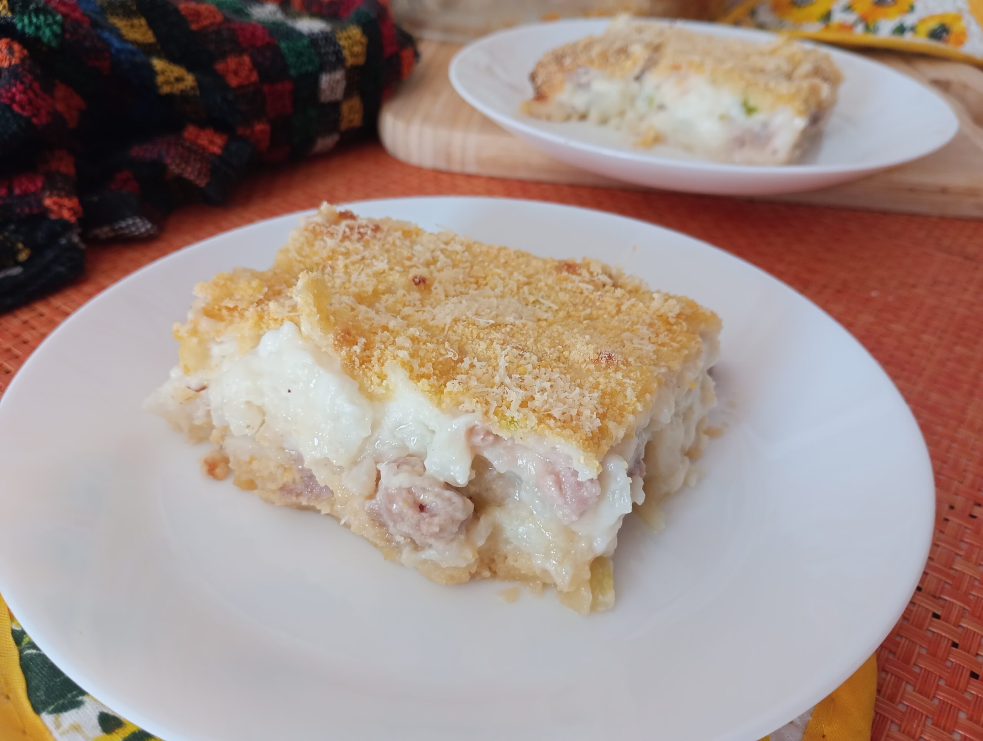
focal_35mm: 28
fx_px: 796
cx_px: 492
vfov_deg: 49.9
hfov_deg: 63.4
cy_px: 370
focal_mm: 4.27
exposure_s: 1/50
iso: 308
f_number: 1.8
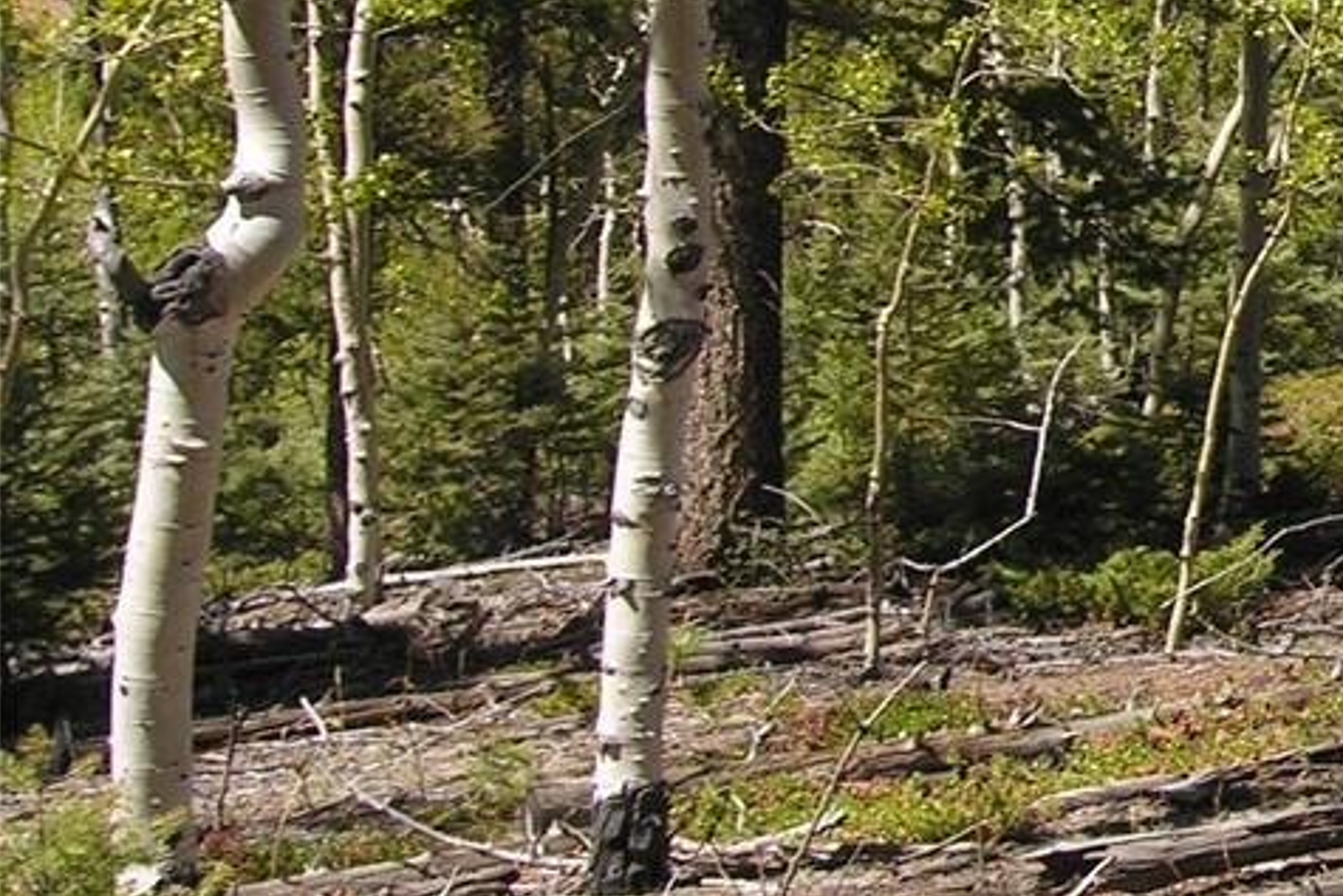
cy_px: -71
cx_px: 2259
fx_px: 3134
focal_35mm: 84
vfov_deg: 15.9
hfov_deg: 19.5
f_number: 5.7
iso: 50
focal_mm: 6.1
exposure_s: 1/173
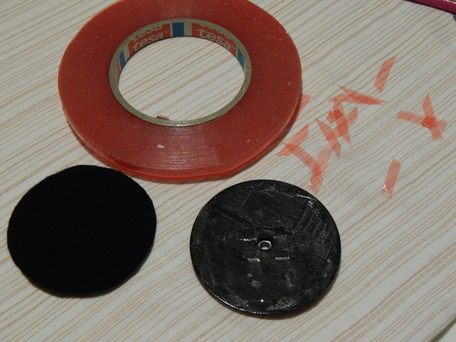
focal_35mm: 55
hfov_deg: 34.9
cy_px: 171
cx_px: 228
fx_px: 725
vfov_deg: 26.6
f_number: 3.8
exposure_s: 1/25
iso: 400
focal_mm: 9.7
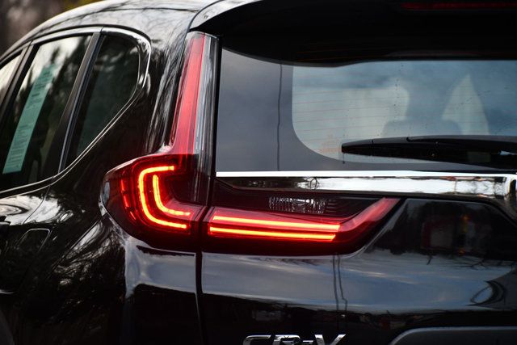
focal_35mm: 195
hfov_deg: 10.5
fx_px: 2801
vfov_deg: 7.0
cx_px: 258
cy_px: 172
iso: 1000
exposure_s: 1/125
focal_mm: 130
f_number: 4.8
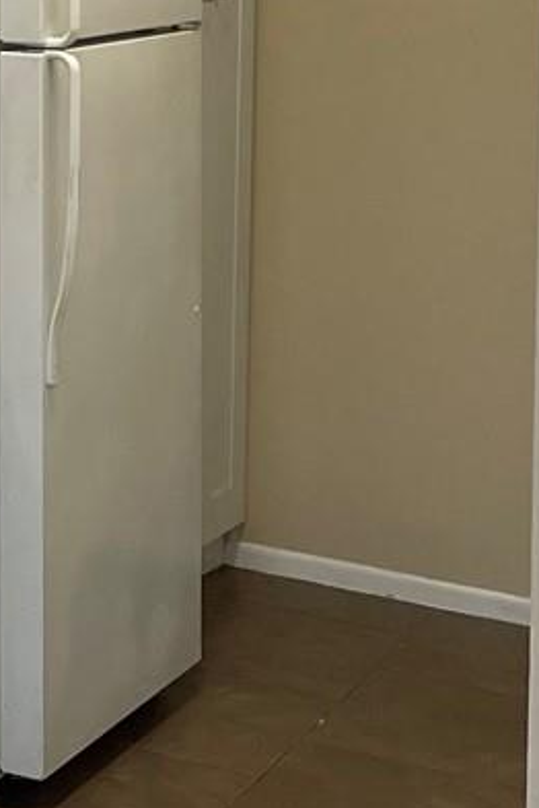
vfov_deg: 17.7
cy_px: -152
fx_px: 2470
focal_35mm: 110
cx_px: -523
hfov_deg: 11.3
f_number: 1.6
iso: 125
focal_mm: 4.2
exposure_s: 1/120
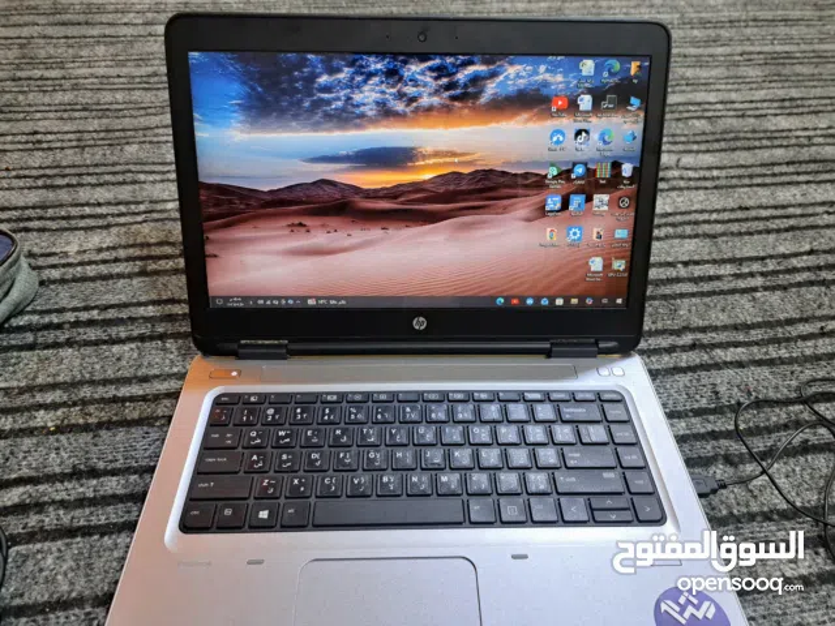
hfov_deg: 71.6
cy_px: 313
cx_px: 418
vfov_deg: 56.8
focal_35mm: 24
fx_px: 579
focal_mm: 5.23
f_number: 1.8
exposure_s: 1/33
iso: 400
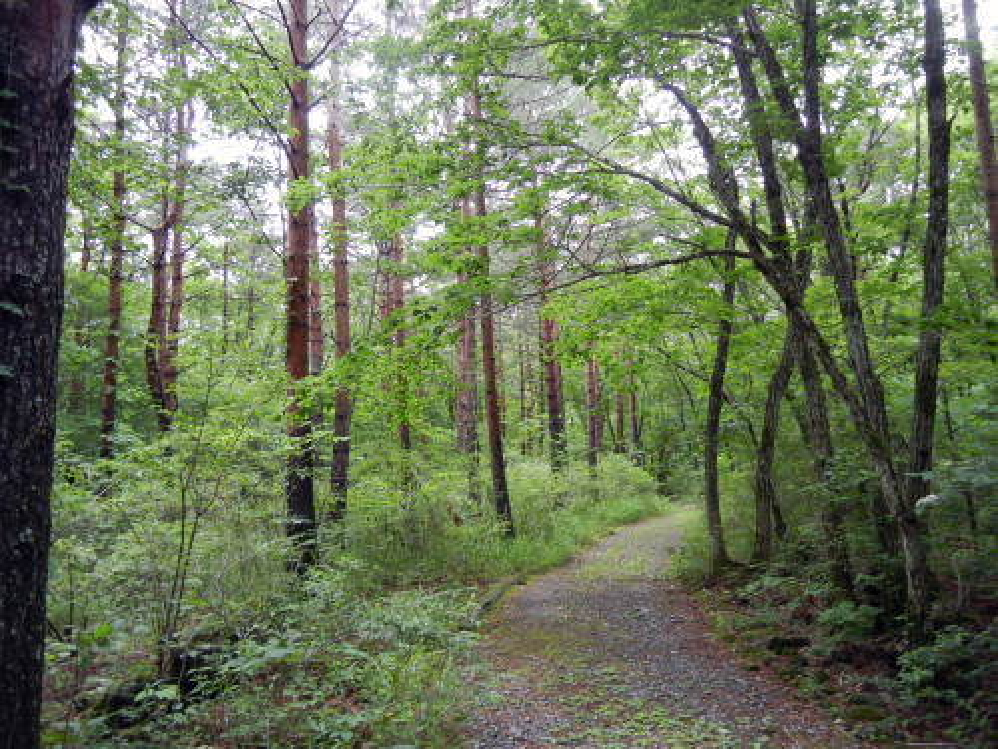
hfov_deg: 60.0
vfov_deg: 46.8
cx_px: 499
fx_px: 865
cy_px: 374
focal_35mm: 30
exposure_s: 1/105
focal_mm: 5.4
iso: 160
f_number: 3.5
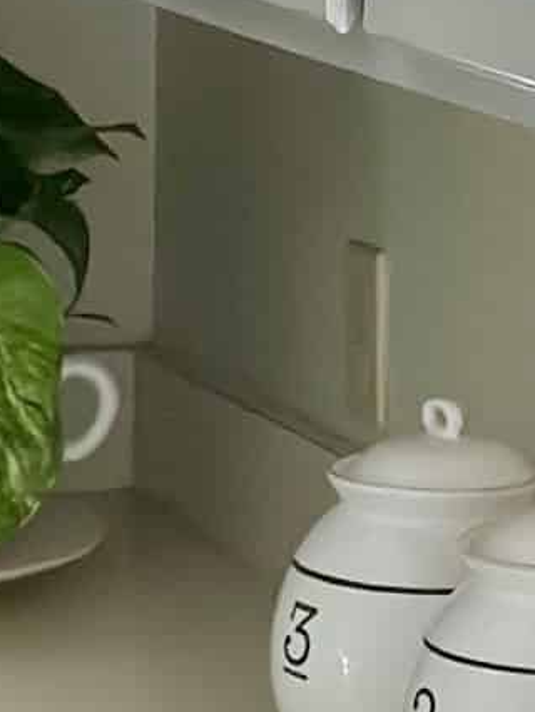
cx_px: 557
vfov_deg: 8.5
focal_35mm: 227
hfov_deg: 6.5
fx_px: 4673
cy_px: -394
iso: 320
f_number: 1.8
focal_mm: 6.9
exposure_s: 1/60
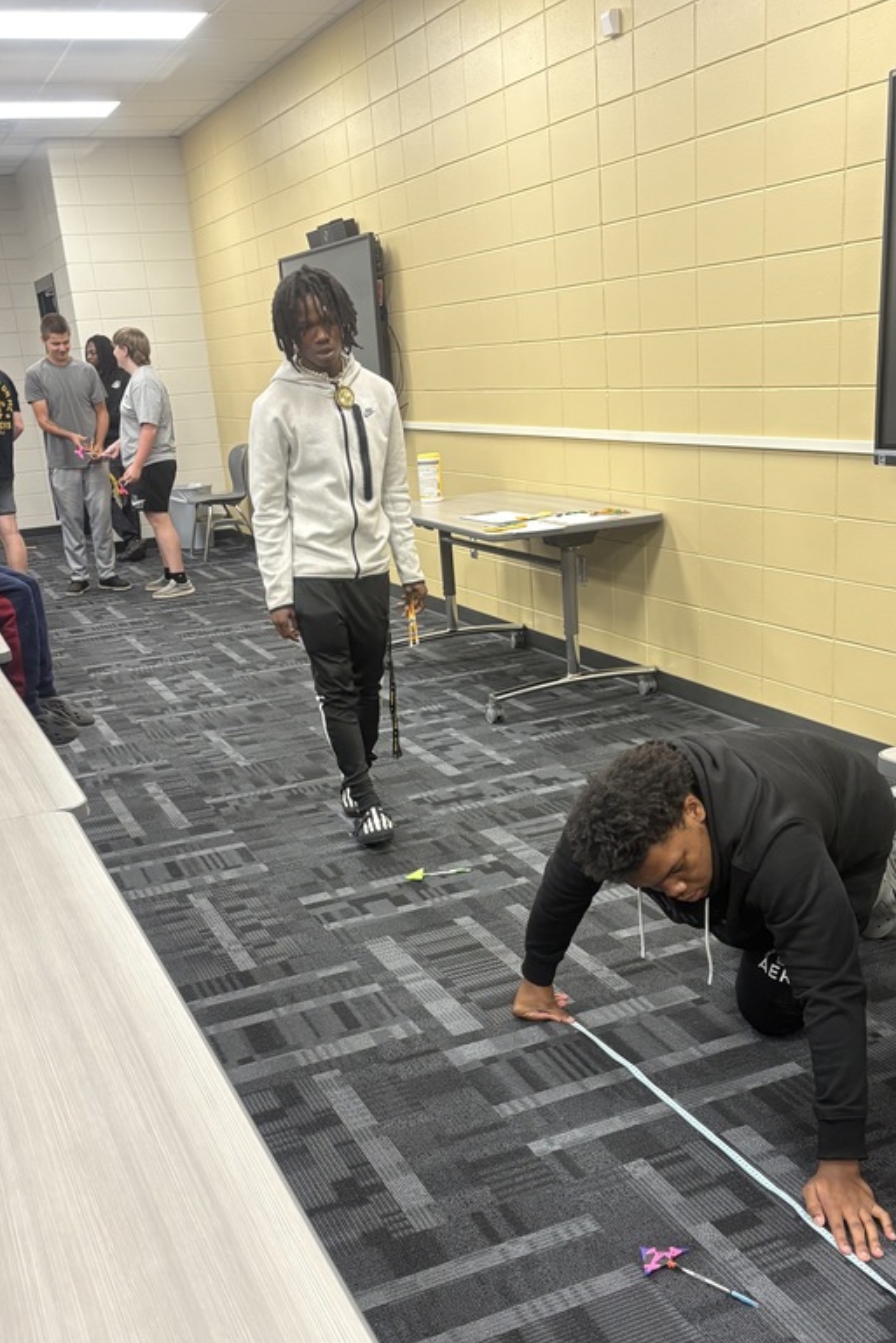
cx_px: 487
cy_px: 842
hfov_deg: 36.9
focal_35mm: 36
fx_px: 1343
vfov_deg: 52.5
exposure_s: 1/60
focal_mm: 5.96
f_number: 1.6
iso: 125
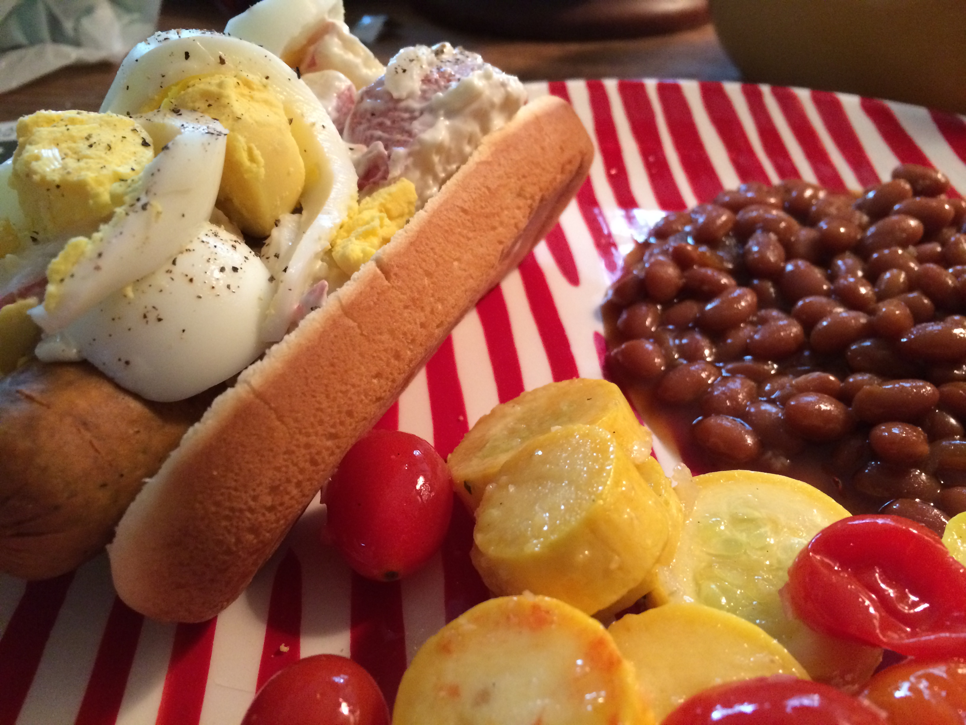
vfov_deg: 46.8
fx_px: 837
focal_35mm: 30
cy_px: 362
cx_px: 483
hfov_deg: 60.0
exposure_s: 1/30
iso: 320
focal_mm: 4.12
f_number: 2.2
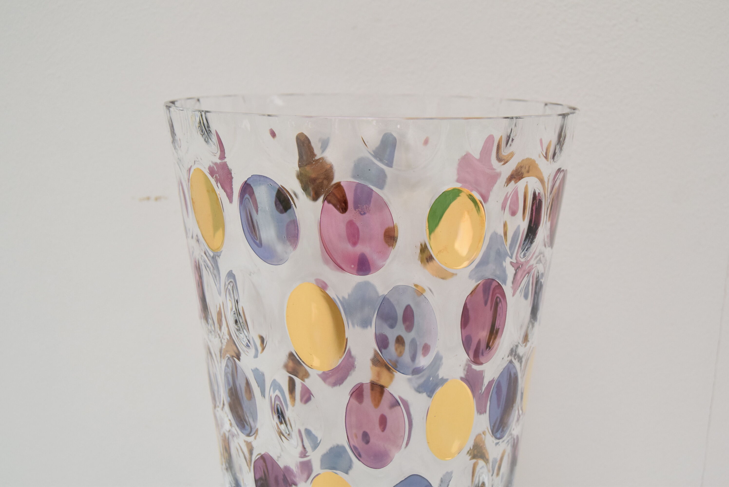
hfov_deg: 49.5
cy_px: 244
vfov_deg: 34.3
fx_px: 790
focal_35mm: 39
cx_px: 364
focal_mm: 26
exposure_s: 1/250
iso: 1600
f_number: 8
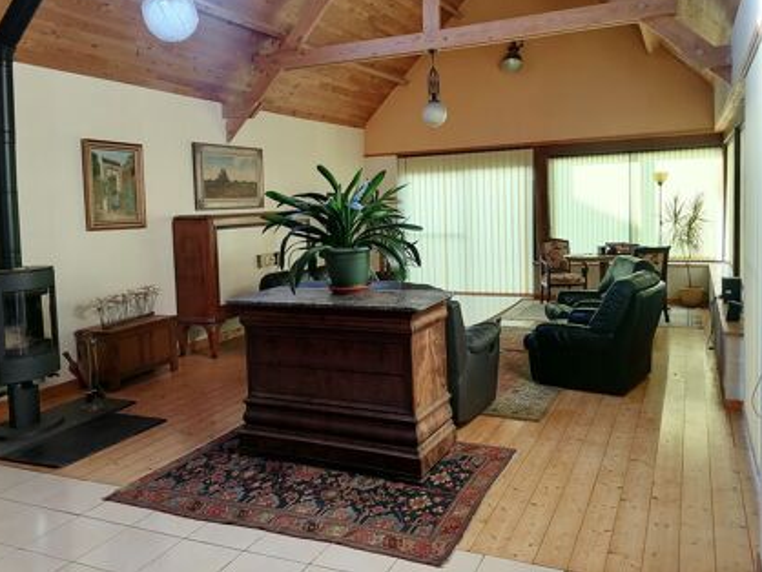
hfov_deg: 58.3
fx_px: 683
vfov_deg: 45.4
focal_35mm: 31
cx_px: 383
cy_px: 246
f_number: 1.8
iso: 50
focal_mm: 5.3
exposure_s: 1/50
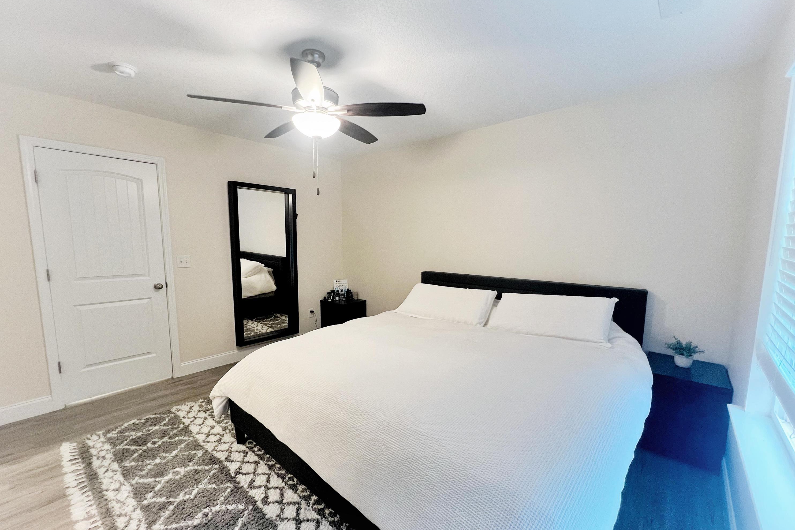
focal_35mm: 14
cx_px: 399
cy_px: 279
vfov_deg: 81.1
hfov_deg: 104.3
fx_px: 309
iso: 250
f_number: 1.8
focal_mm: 1.57
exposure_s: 1/60
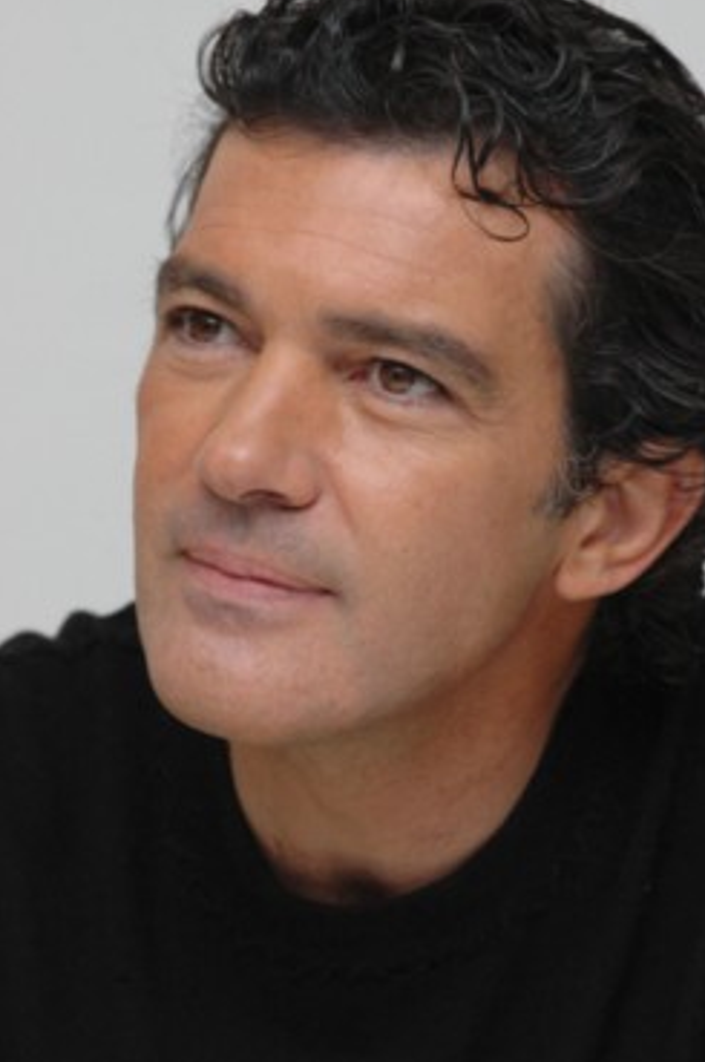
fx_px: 6938
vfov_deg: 8.8
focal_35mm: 236
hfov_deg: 5.8
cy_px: 530
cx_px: 355
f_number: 9
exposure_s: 1/1250
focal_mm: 145
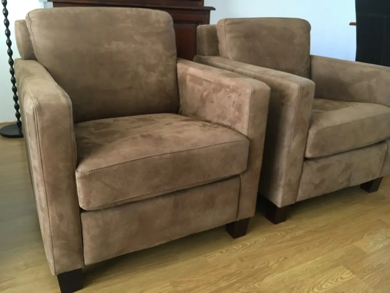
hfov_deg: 61.7
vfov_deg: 48.2
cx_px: 195
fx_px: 327
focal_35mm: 29
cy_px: 146
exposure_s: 1/33
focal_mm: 4.15
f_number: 2.2
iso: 200
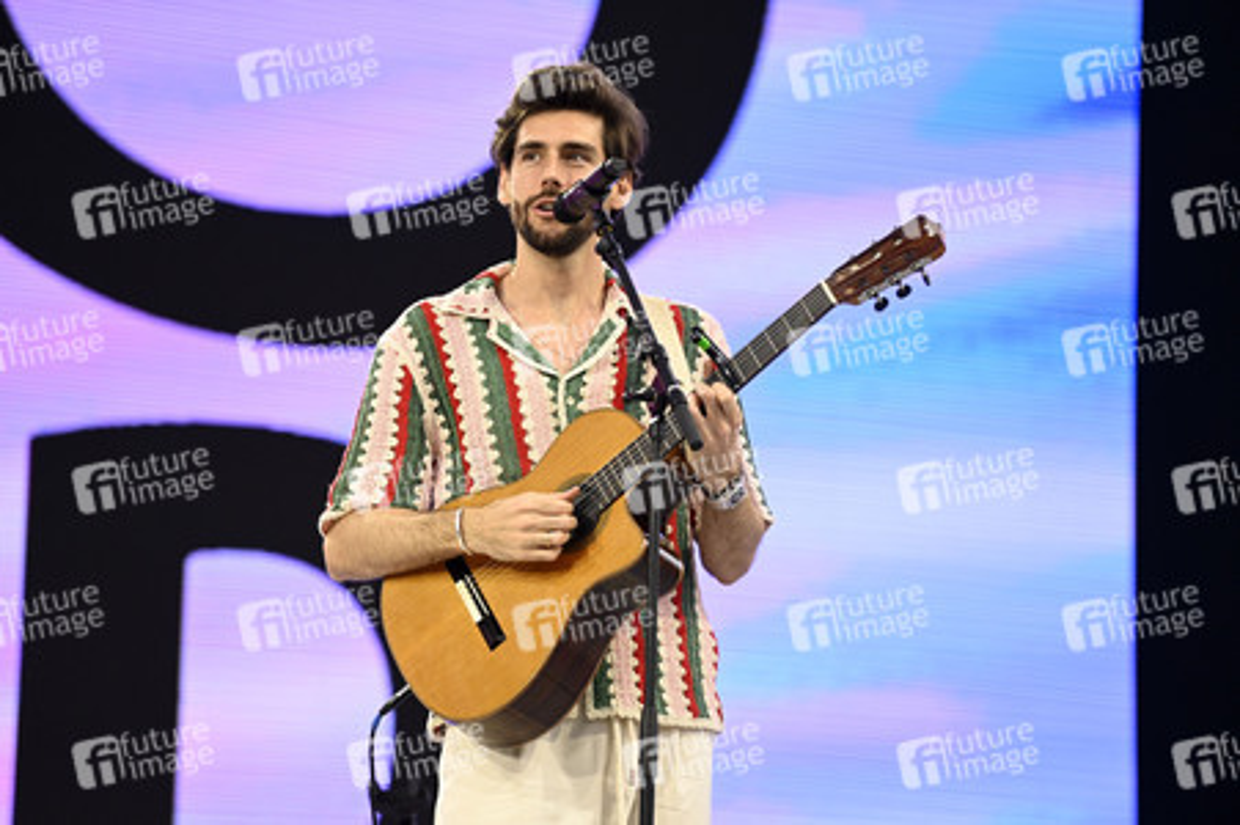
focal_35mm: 200
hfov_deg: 10.3
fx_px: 6884
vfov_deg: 6.9
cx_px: 620
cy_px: 412
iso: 2000
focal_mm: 200
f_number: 3.5
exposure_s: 1/2000
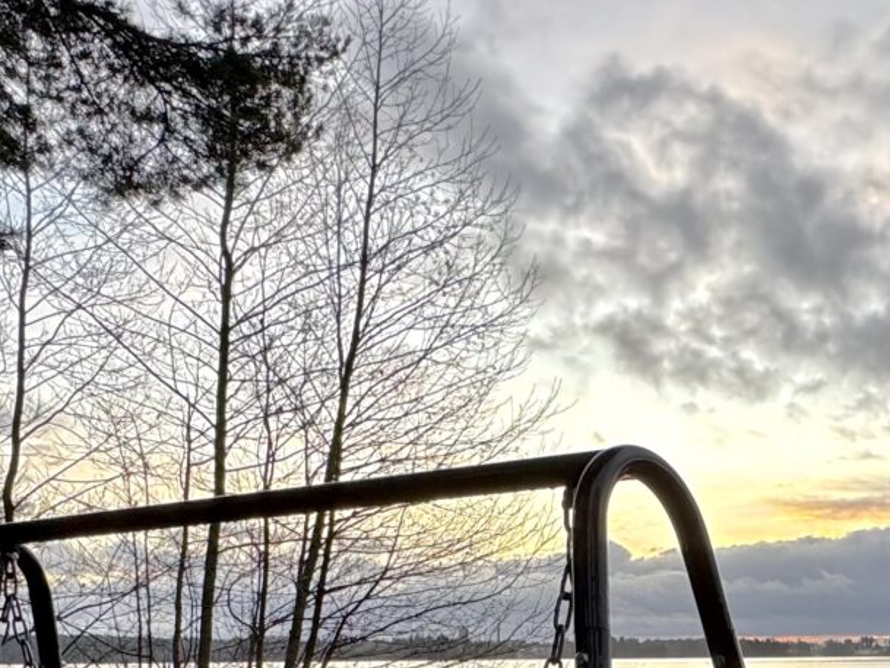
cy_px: 747
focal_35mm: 46
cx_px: 691
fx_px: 1183
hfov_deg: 39.8
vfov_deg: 28.4
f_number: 2.2
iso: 125
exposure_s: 1/99
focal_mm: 2.22
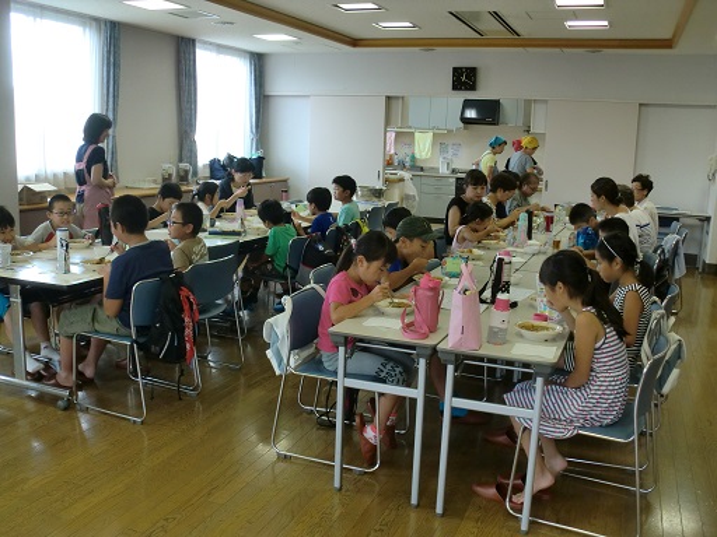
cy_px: 268
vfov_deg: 40.7
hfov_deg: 52.6
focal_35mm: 35
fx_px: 725
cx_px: 358
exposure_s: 1/60
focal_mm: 6.3
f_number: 3.1
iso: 160
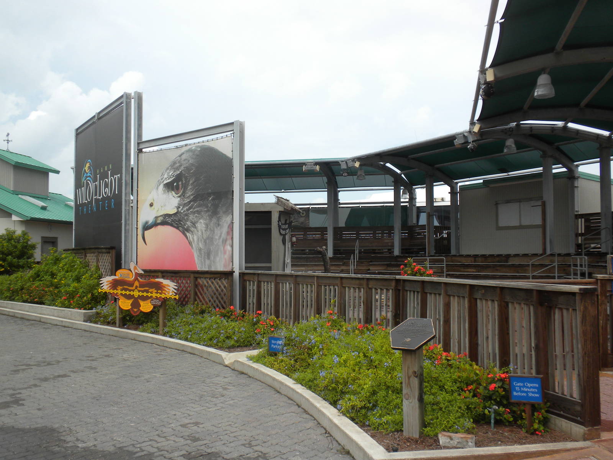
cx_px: 306
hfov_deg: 50.1
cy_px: 230
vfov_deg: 38.7
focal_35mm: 37
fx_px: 655
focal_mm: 6.6
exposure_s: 1/84.1
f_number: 10
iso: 64
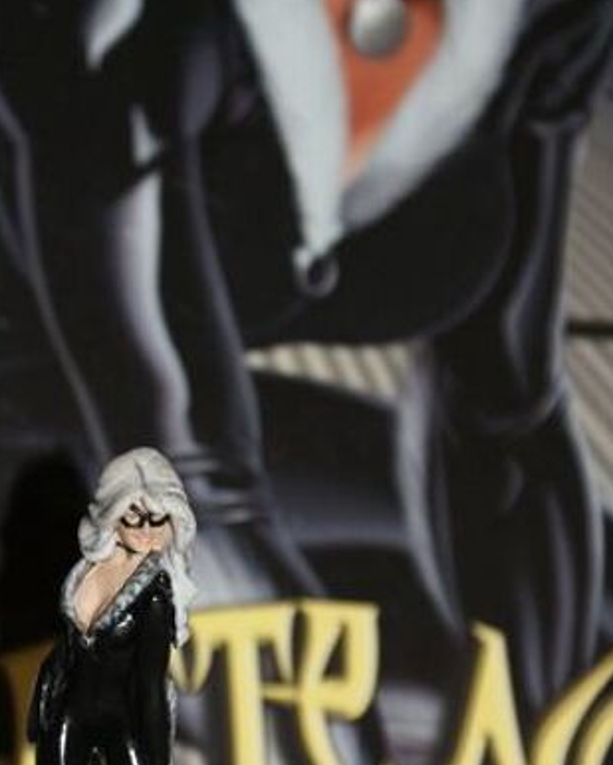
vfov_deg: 10.5
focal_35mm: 183
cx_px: 149
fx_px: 4148
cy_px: 648
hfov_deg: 8.4
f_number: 5.6
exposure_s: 1/125
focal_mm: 70
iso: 400
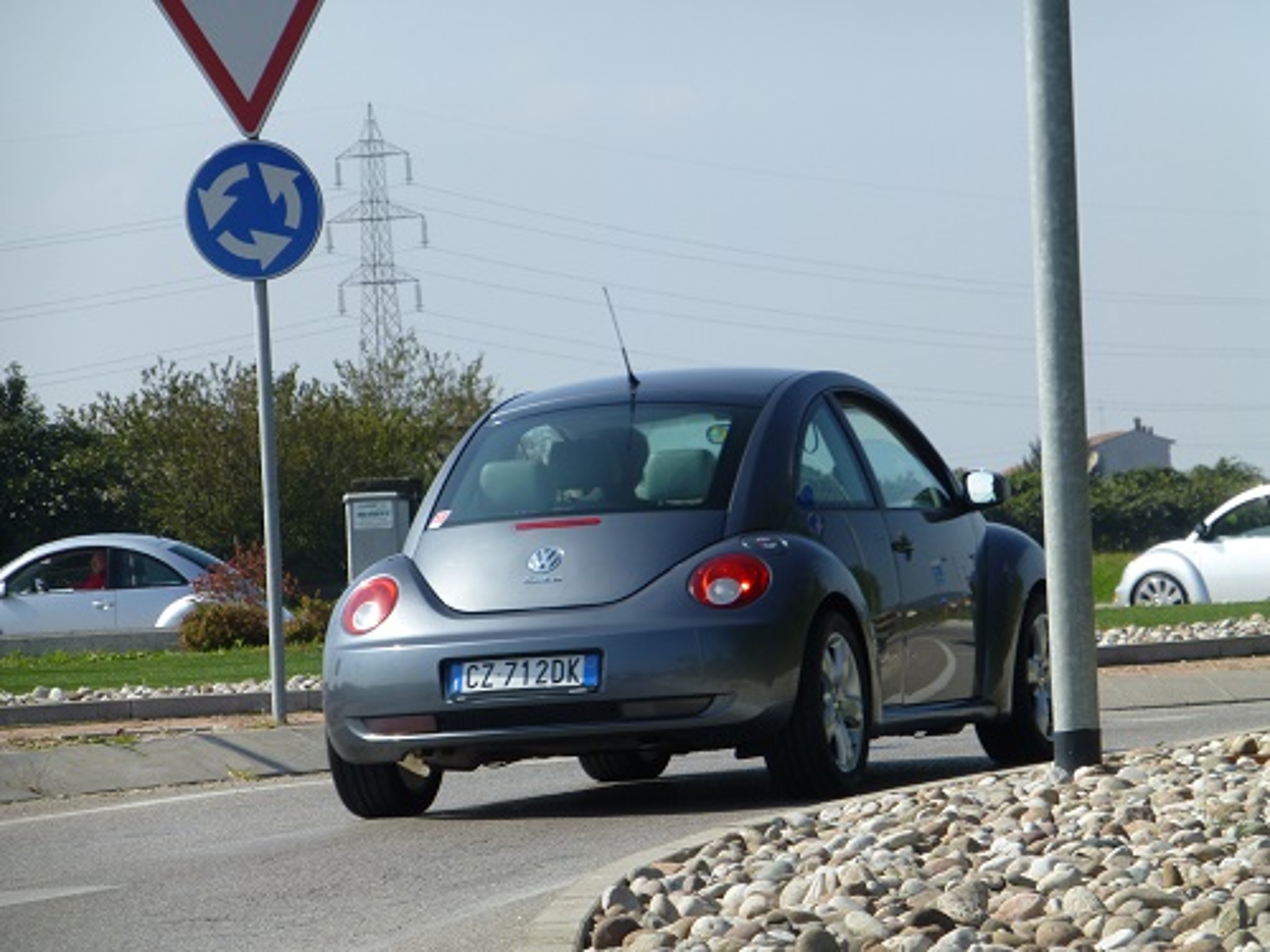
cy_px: 476
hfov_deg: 9.2
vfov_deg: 6.9
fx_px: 7851
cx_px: 635
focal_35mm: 214
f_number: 5.6
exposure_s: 1/500
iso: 100
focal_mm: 38.2
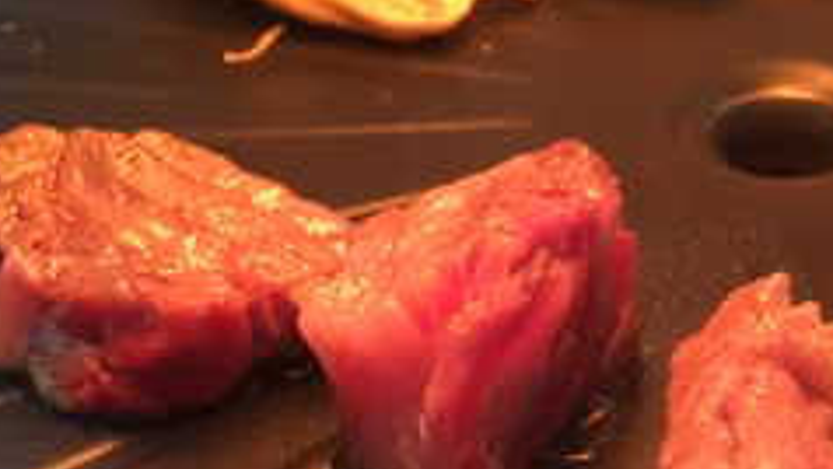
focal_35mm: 53
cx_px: 616
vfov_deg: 22.3
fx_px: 1171
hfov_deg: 38.2
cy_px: 378
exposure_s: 1/30
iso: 100
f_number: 2.2
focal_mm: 4.15
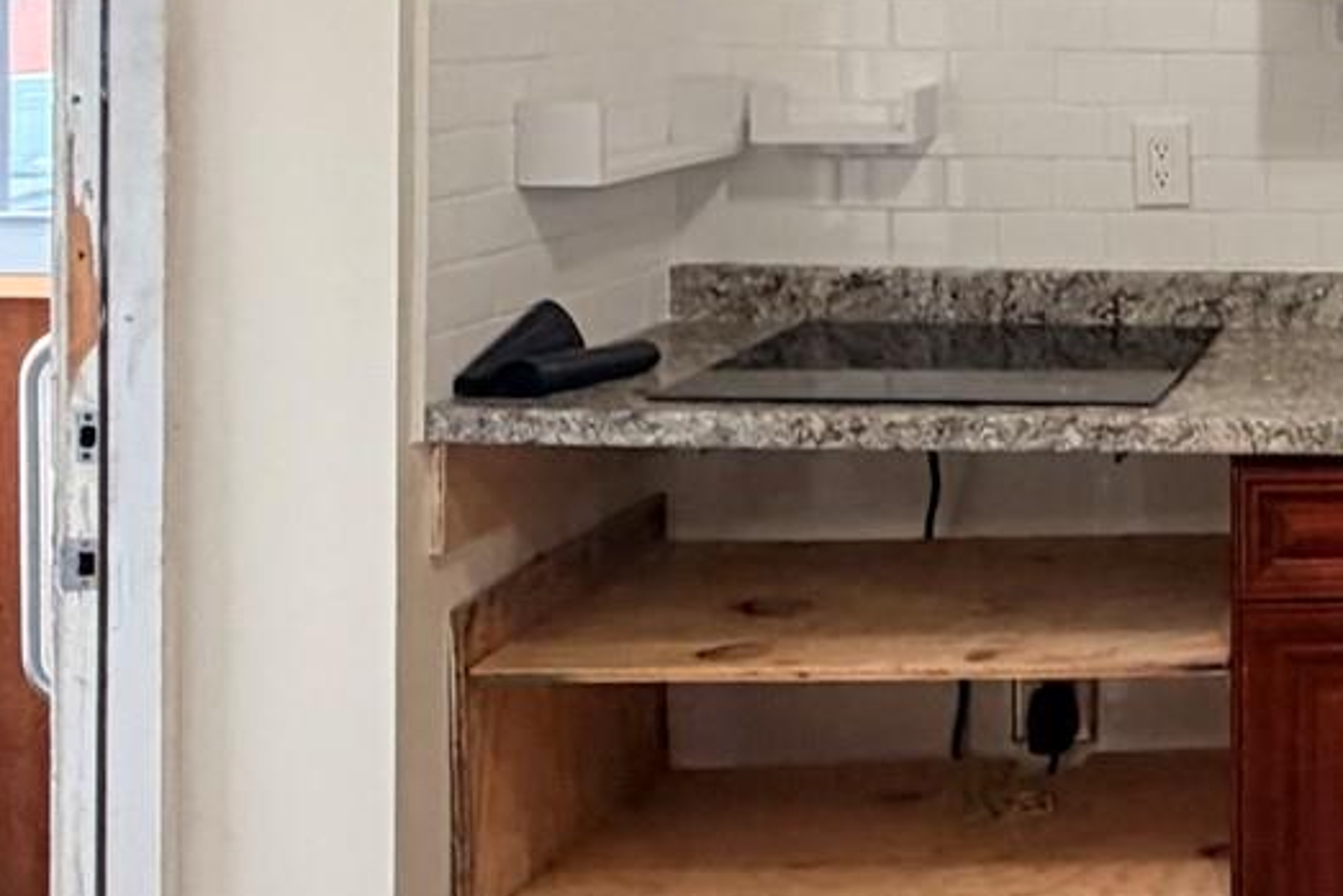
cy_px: -31
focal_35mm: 57
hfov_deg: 29.9
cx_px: 1620
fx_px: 2127
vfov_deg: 22.7
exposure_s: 1/120
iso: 250
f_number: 2.2
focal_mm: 2.22
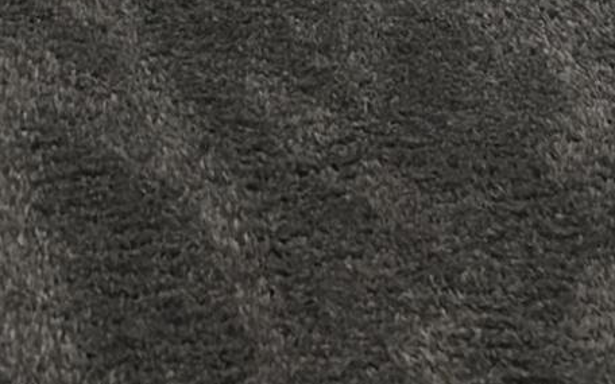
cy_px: -932
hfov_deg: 17.2
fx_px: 2028
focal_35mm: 121
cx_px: 375
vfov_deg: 8.3
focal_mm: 5.7
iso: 500
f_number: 1.5
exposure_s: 1/40
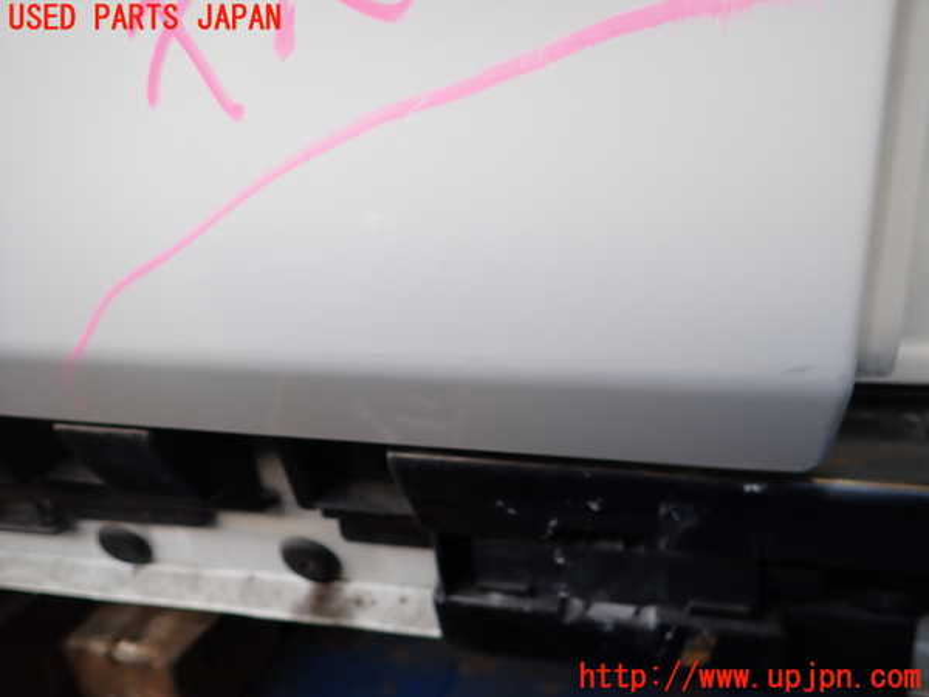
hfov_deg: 69.4
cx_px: 464
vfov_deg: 54.9
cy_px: 348
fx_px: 671
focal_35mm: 25
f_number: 2
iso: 125
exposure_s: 1/60
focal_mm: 4.5
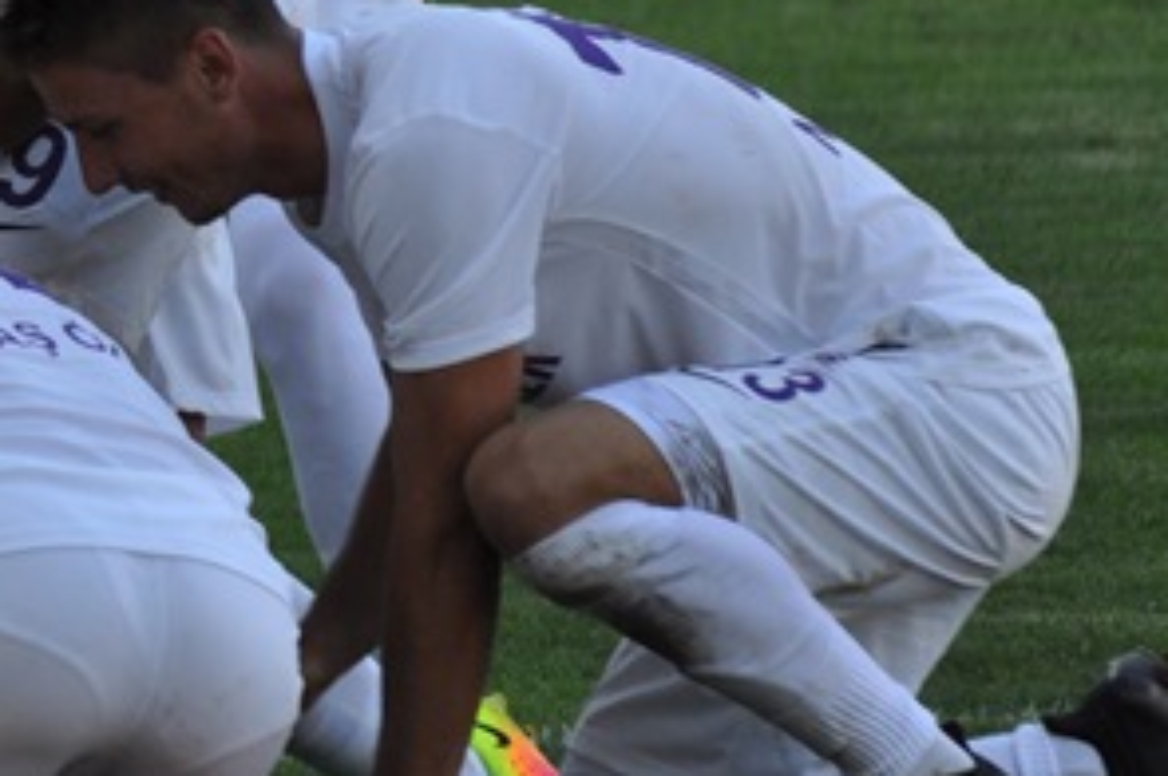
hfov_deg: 2.7
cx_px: -257
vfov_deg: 1.8
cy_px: 16
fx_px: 24492
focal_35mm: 756
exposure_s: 1/1000
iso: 640
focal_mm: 145
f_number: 5
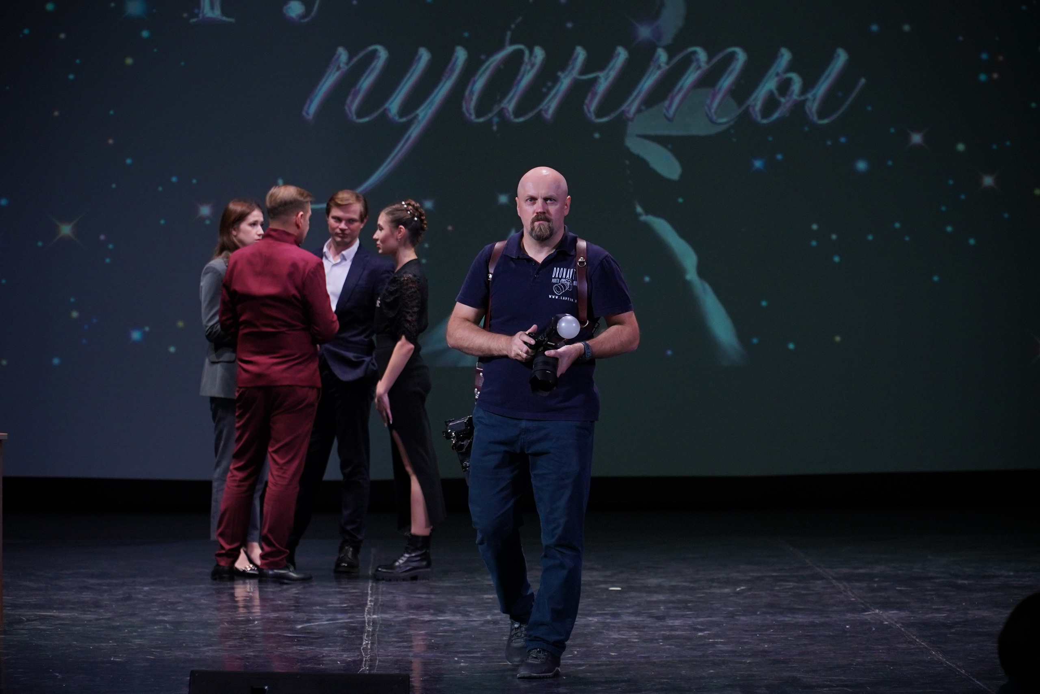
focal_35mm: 154
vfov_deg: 8.9
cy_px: 347
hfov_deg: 13.3
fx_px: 4449
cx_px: 520
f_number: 4
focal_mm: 103
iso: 800
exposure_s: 1/200
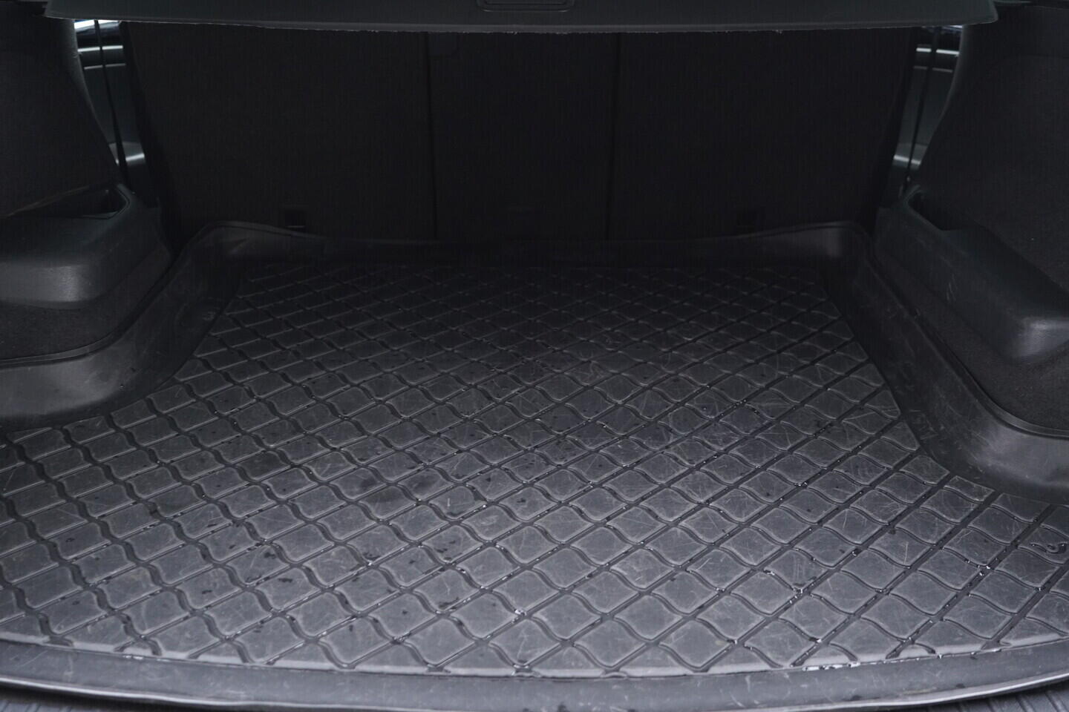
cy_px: 356
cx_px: 534
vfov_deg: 36.9
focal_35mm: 36
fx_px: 1069
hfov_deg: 53.1
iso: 1000
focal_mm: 24
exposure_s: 1/40
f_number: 2.8
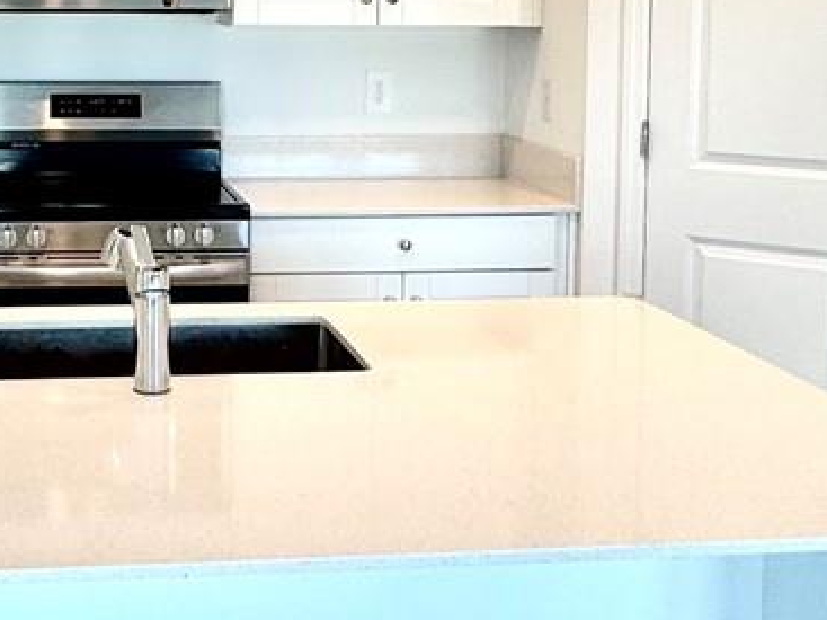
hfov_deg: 30.9
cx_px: 167
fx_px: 1457
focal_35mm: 61
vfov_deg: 23.5
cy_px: 97
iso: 80
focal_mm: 2.22
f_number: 2.2
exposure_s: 1/120
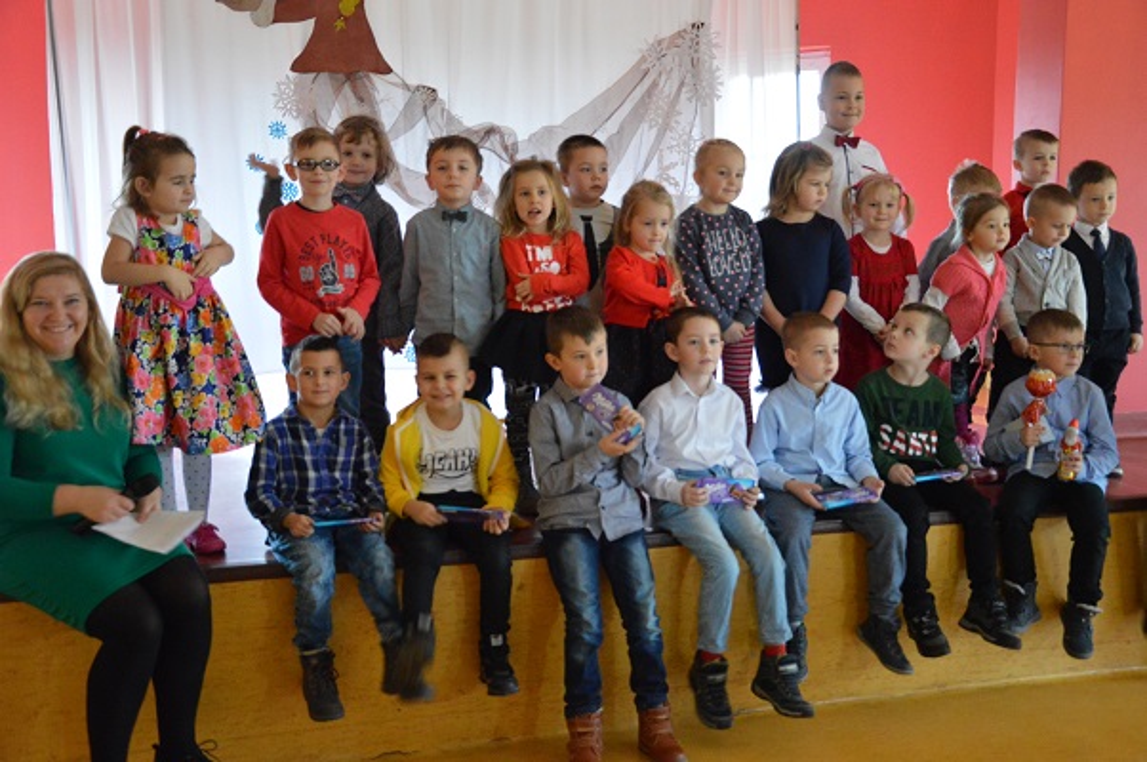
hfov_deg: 49.6
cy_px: 381
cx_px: 574
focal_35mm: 39
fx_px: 1241
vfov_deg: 34.1
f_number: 4.5
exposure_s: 1/30
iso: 3200
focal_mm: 26
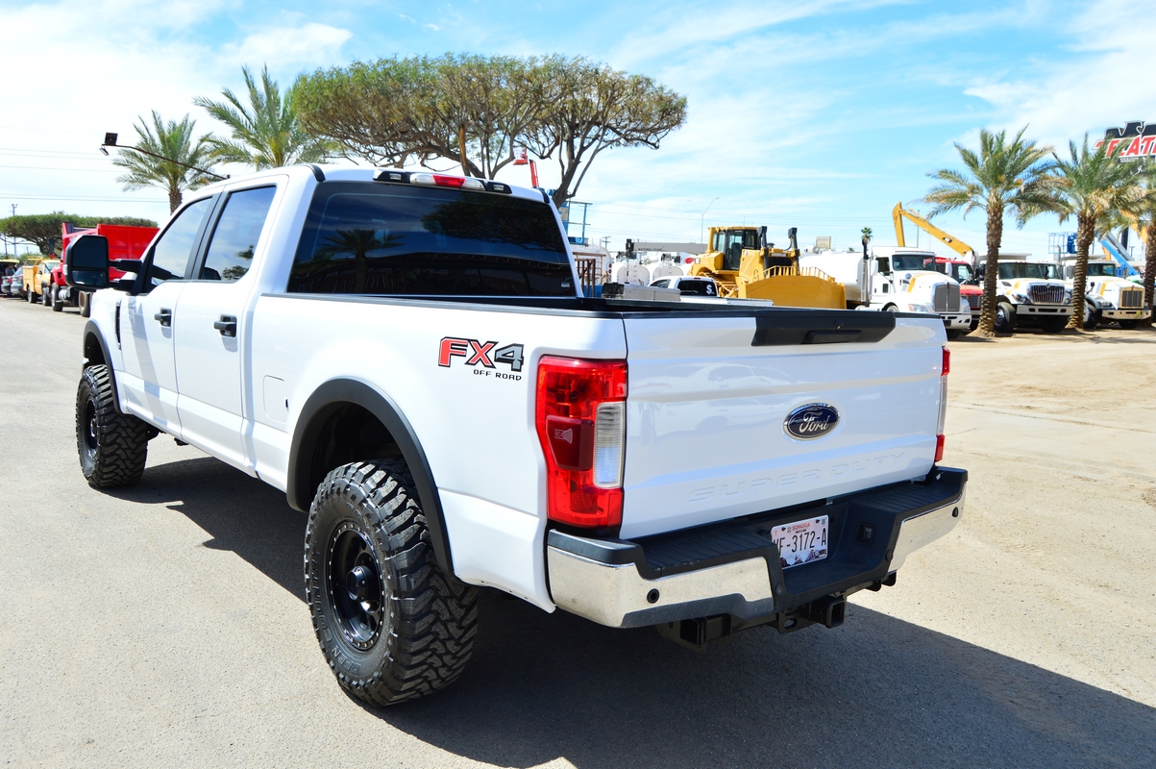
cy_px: 384
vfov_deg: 47.9
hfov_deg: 67.4
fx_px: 866
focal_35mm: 27
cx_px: 578
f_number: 7.1
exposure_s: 1/250
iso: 100
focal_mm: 18
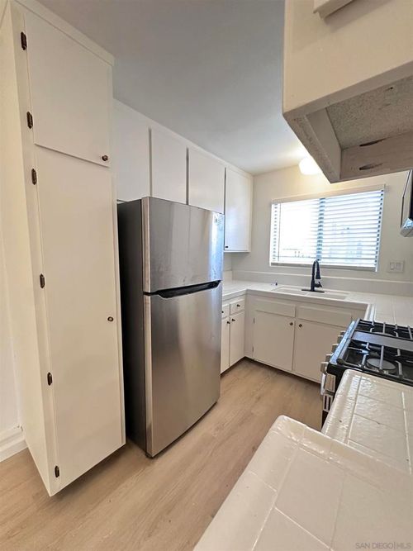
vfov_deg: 102.1
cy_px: 276
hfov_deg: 85.7
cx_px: 206
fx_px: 223
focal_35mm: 14
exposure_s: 1/60
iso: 640
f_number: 2.2
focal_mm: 2.22
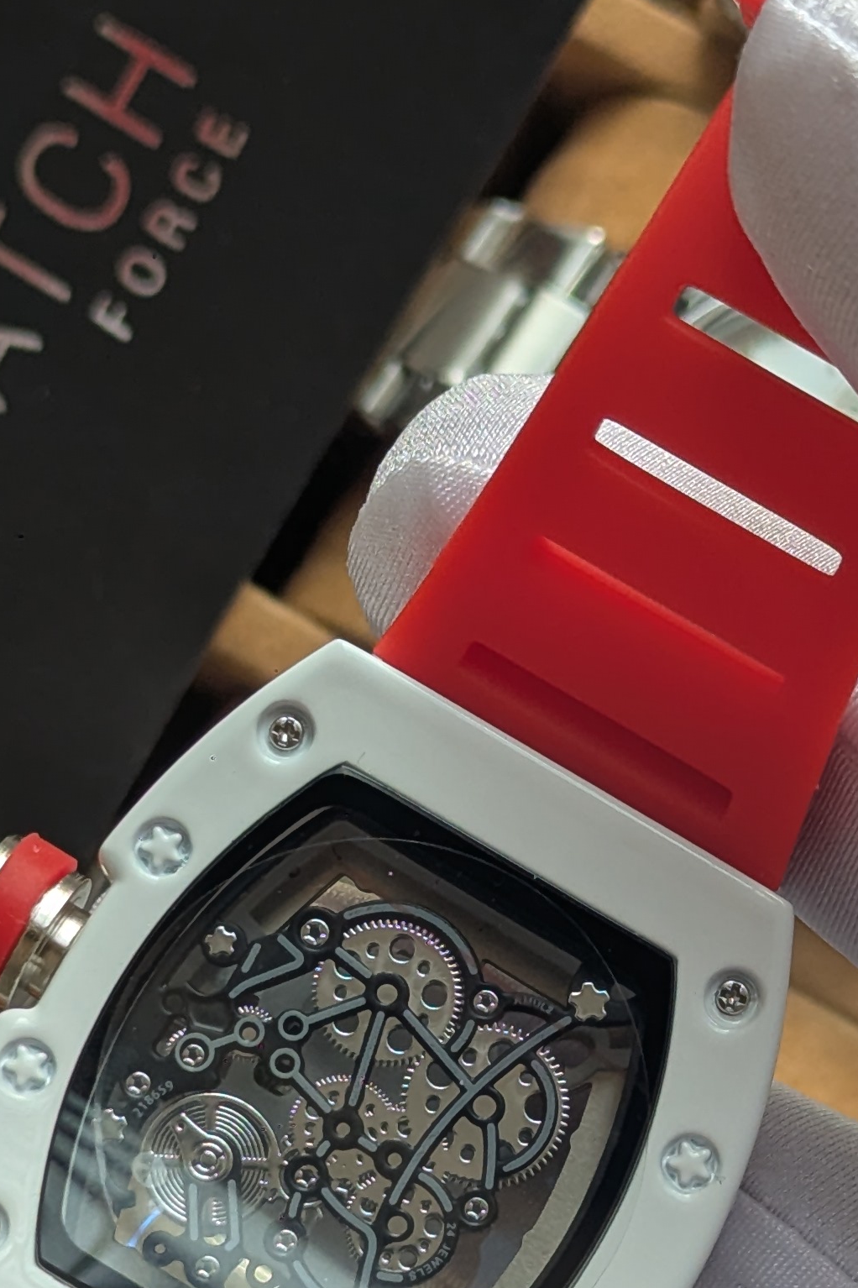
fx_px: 4757
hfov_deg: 10.3
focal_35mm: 133
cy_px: 1142
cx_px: 246
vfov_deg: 15.3
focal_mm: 6.81
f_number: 1.85
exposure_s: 1/372
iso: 45
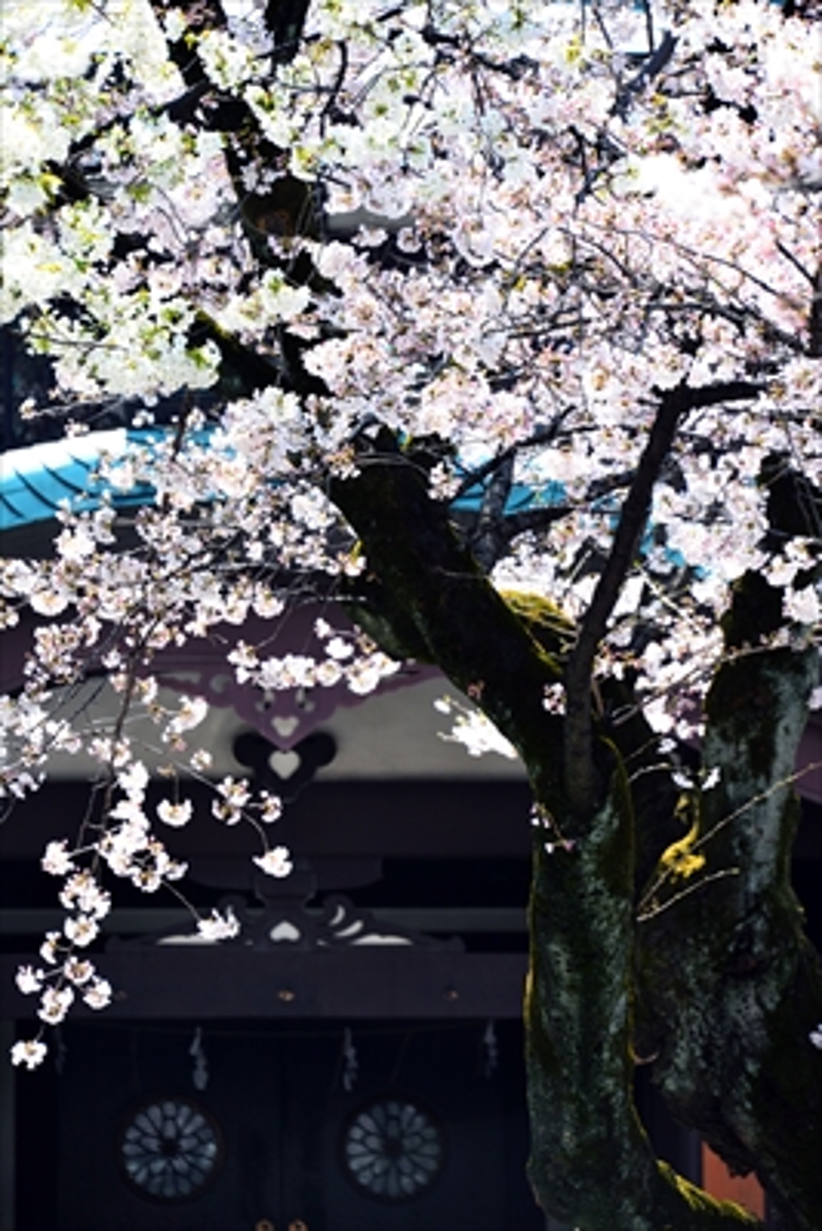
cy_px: 616
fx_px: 8554
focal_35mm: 250
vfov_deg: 8.2
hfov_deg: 5.5
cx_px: 411
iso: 400
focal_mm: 250
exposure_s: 1/250
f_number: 8
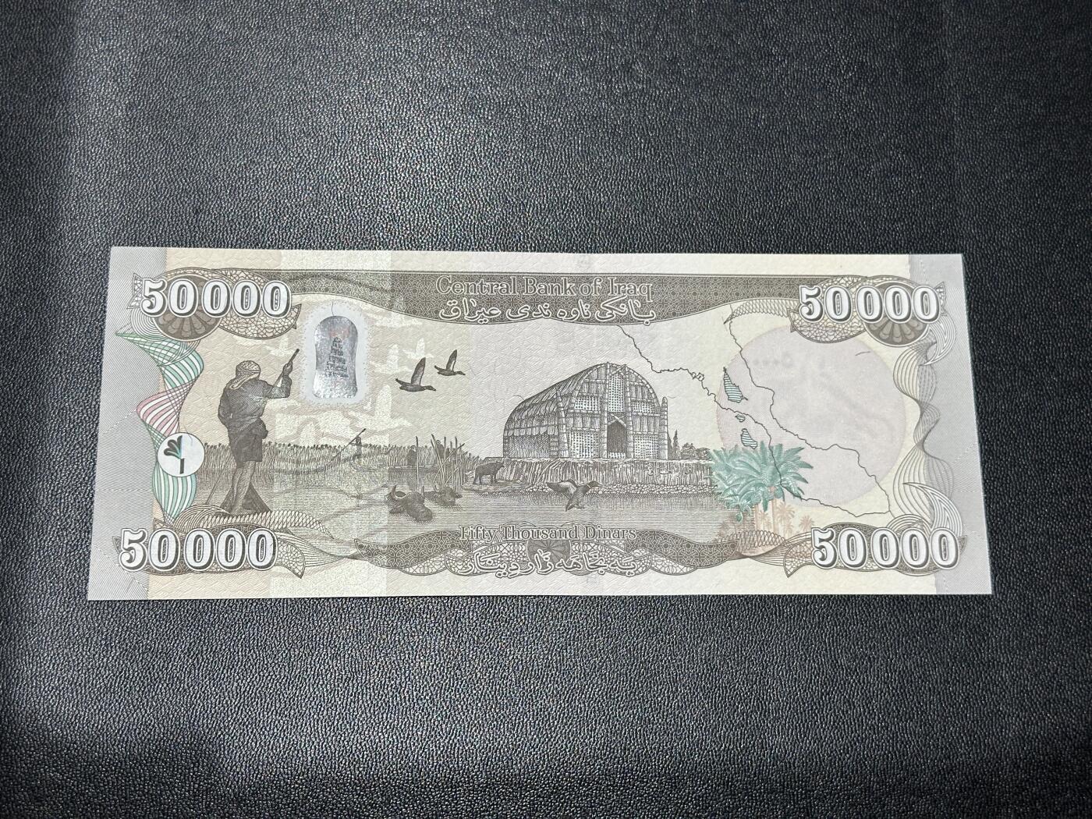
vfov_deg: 30.3
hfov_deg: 39.7
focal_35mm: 48
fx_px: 1514
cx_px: 546
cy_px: 410
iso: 80
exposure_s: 1/50
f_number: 1.78
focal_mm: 6.86
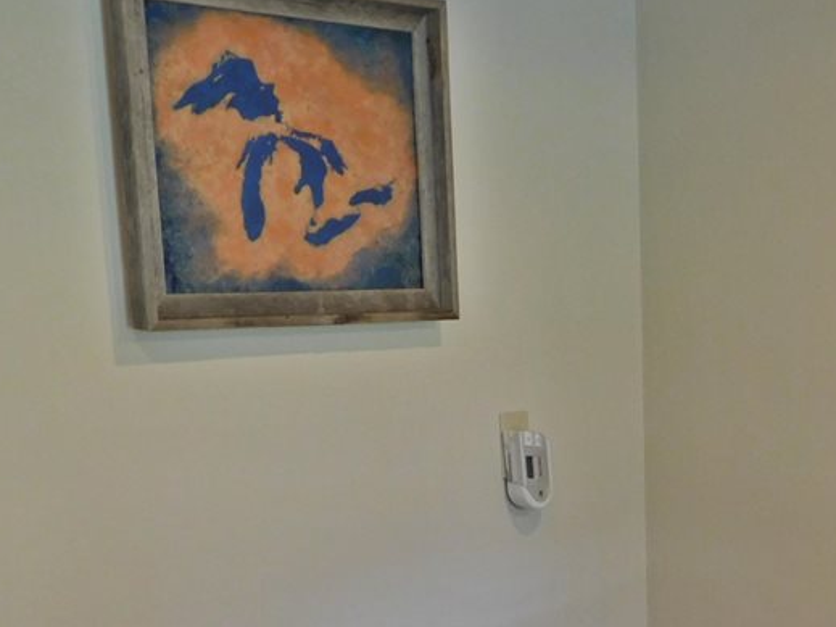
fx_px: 1787
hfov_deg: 25.7
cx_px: 722
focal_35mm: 74
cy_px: 733
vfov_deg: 18.9
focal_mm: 5.3
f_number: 3.2
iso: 400
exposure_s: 1/20
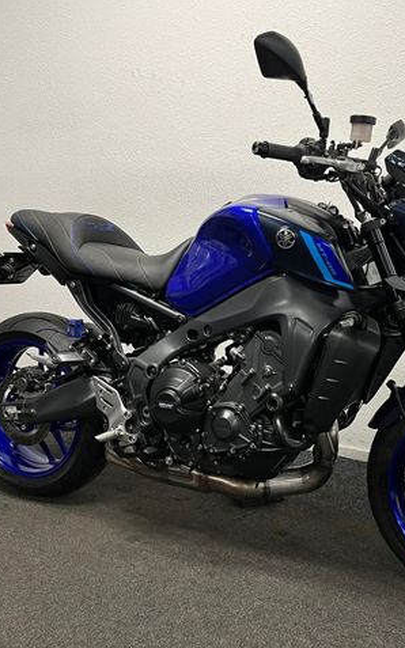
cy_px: 323
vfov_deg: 52.8
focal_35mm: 37
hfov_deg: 34.1
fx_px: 654
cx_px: 266
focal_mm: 5.1
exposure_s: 1/50
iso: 80
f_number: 1.6
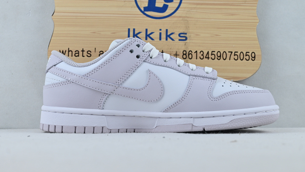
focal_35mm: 56
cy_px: 75
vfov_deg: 21.6
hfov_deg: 37.5
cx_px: 152
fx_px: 449
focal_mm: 35
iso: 100
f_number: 5.3
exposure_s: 1/80
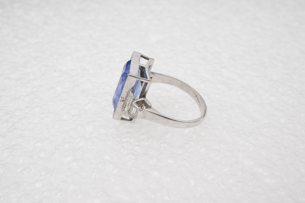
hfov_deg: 43.6
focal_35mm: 45
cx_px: 152
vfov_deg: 29.9
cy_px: 102
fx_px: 381
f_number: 22
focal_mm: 30
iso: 500
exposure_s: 1/125
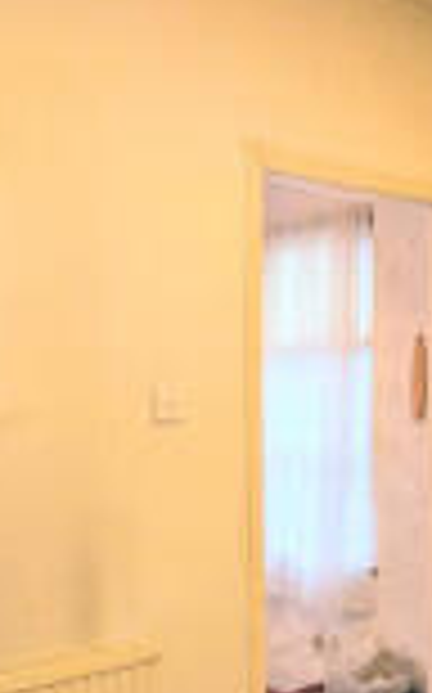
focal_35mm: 48
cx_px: 495
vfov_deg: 41.3
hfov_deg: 24.7
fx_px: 906
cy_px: 466
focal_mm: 2.23
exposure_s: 1/33.3
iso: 49
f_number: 1.95
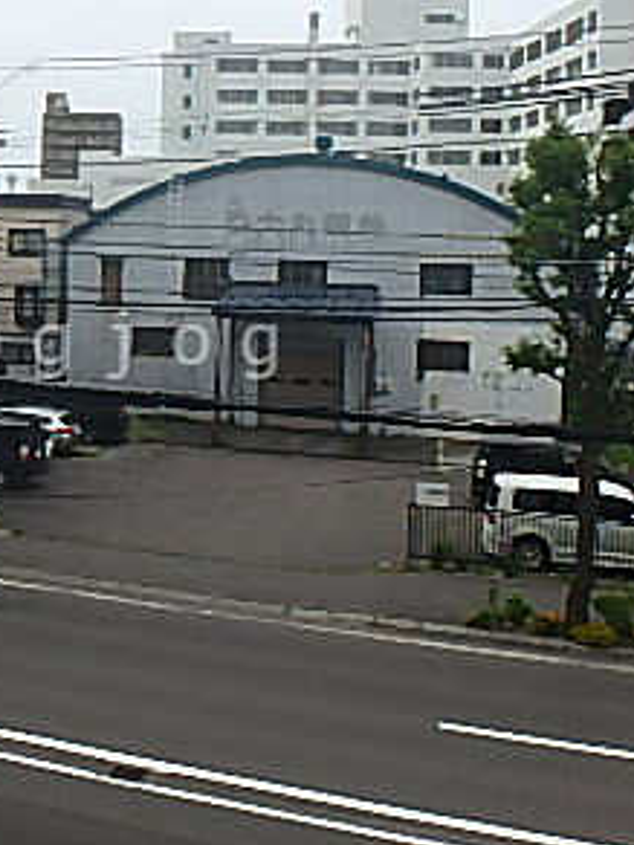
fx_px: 1123
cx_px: 96
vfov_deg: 41.1
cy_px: 344
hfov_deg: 30.5
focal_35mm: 46
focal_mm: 3.7
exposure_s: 1/400
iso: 125
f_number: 6
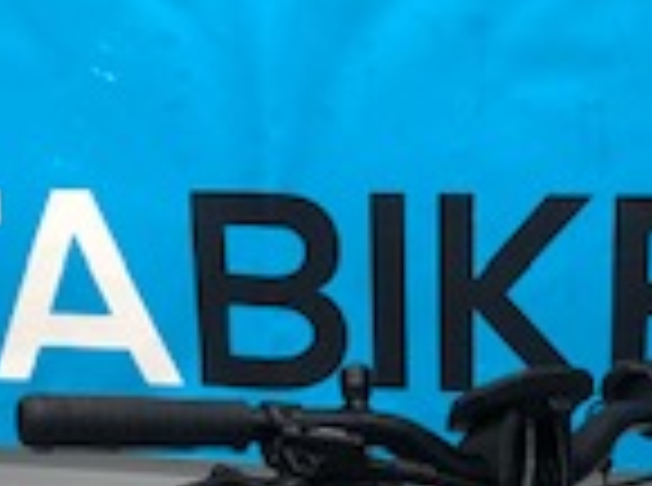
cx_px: 414
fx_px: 2330
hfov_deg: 15.9
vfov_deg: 10.8
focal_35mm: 124
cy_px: 999
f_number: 1.8
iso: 25
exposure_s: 1/120
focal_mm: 3.99
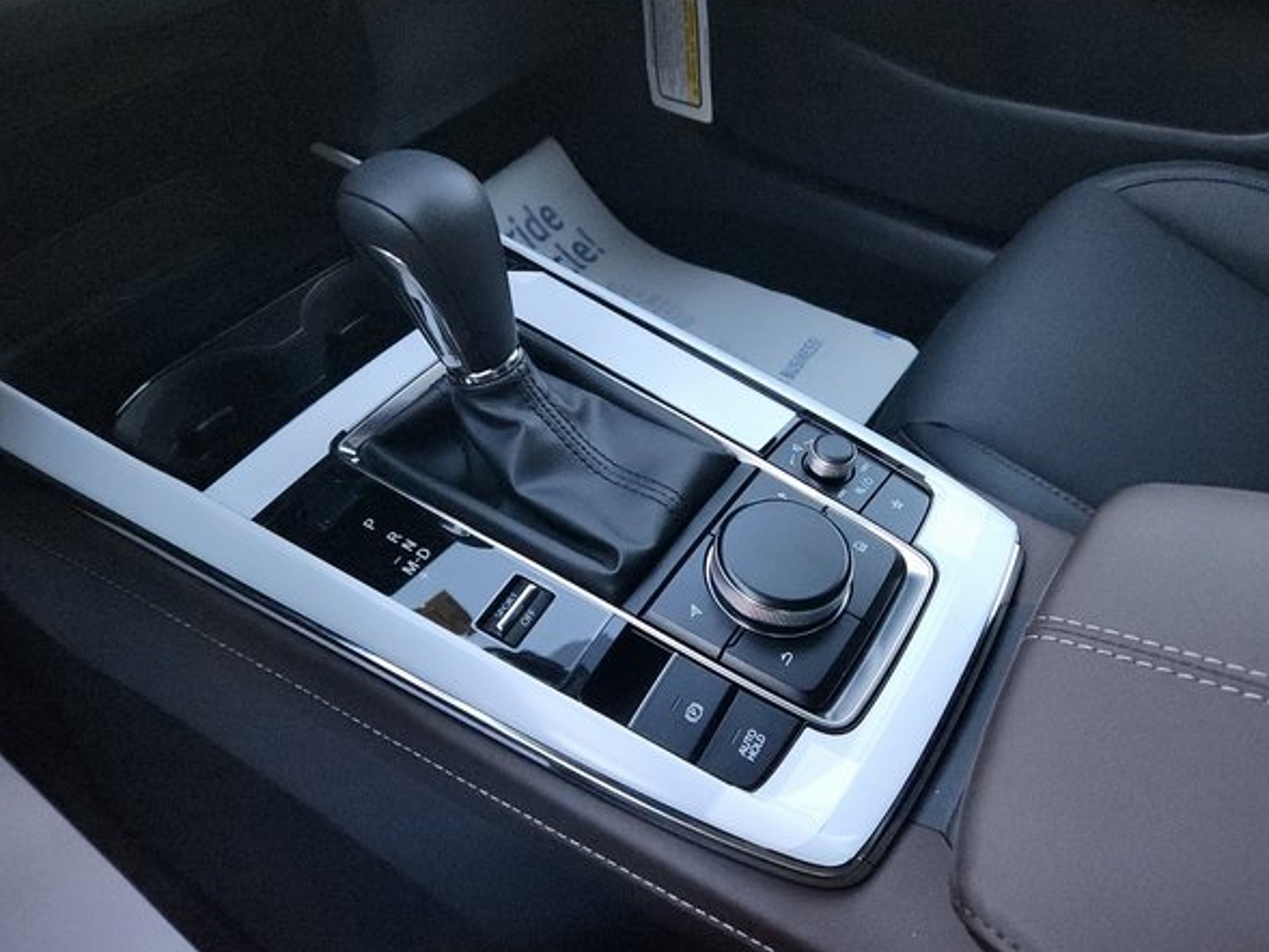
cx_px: 670
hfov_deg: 69.3
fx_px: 917
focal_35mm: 25
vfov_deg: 54.9
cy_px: 454
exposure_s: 1/60
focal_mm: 5.4
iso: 800
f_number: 1.8
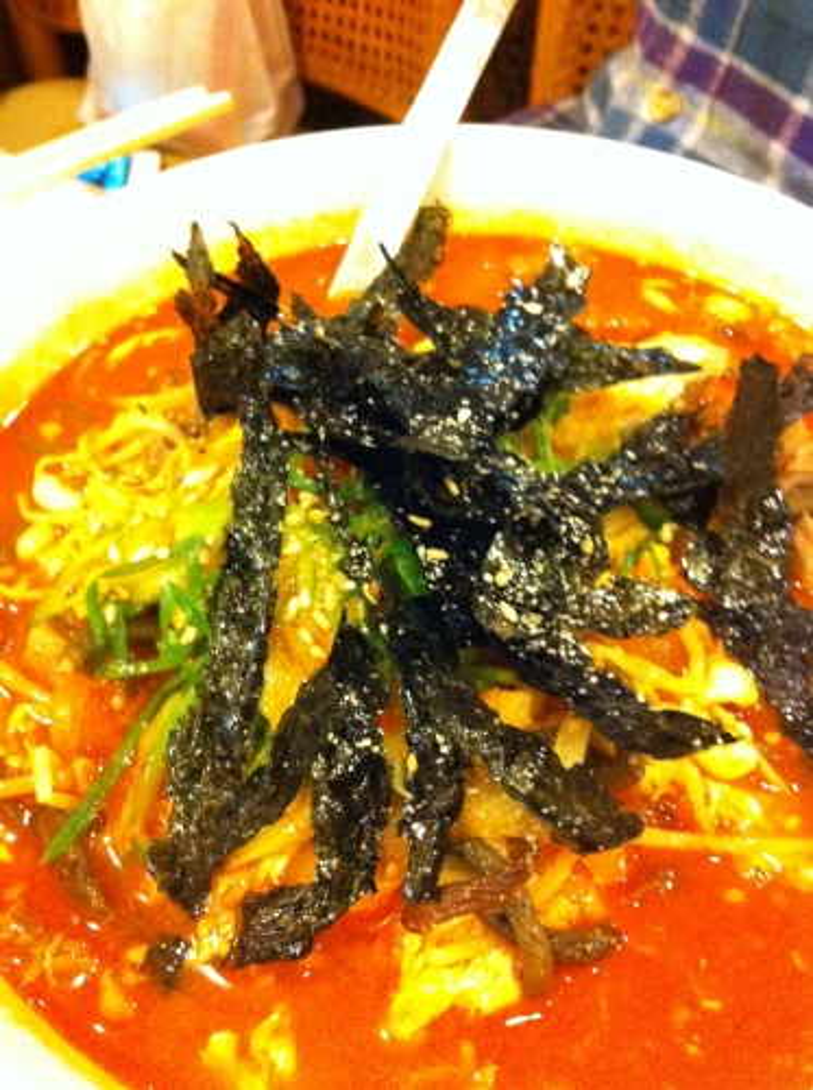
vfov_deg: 52.7
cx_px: 406
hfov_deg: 40.6
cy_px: 545
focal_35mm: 35
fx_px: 1100
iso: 1000
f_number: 2.8
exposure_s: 1/15
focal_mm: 3.85
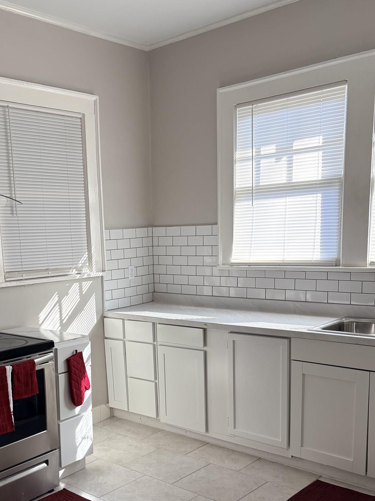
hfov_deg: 36.2
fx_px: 563
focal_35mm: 39
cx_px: 107
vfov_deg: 47.2
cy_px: 328
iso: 64
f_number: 1.6
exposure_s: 1/242
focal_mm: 5.96
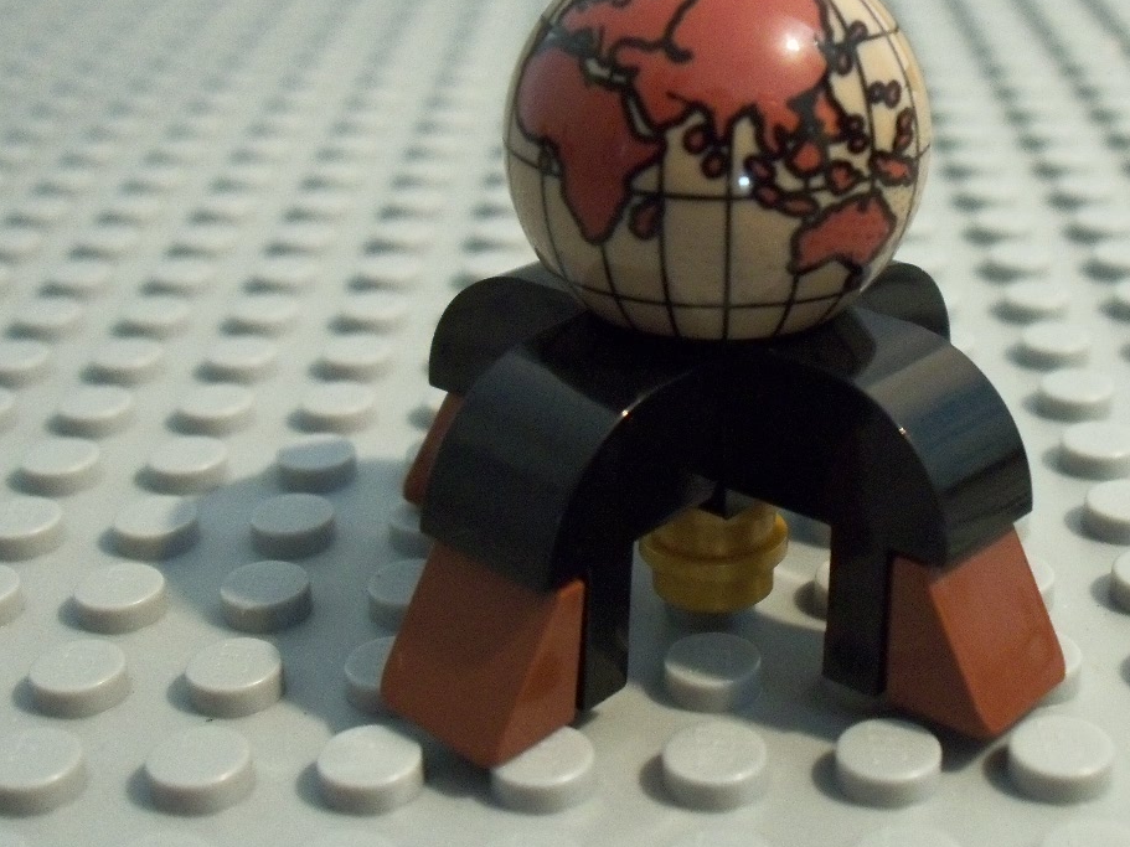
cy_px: 345
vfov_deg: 24.8
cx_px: 674
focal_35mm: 59
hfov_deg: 32.6
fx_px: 1926
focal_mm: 7.1
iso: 320
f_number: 3.2
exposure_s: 1/40
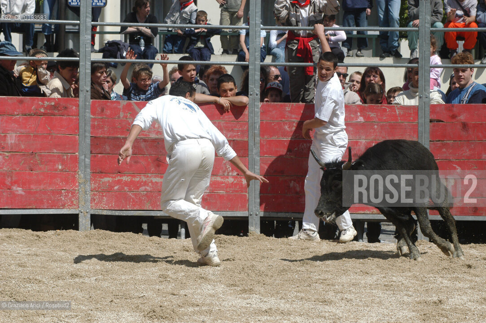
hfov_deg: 14.4
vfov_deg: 9.6
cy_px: 162
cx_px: 243
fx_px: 1922
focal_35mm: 142
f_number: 9
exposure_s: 1/1250
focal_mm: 95
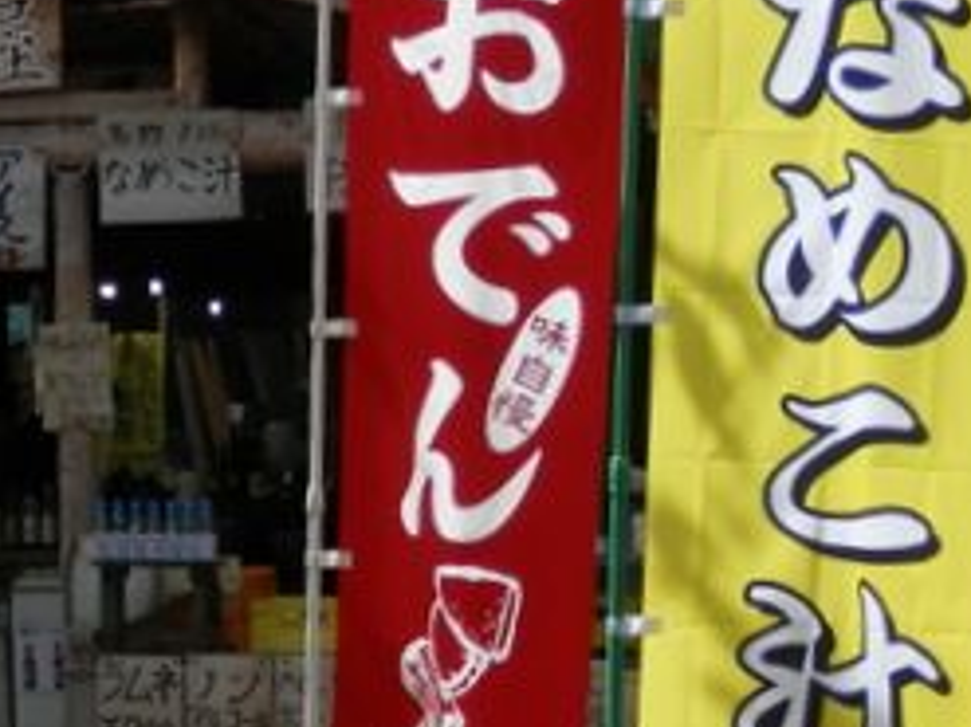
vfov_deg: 12.3
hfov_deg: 15.7
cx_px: -228
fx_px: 3364
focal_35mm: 120
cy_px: 362
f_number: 3.6
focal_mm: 6.6
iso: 80
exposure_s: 1/320
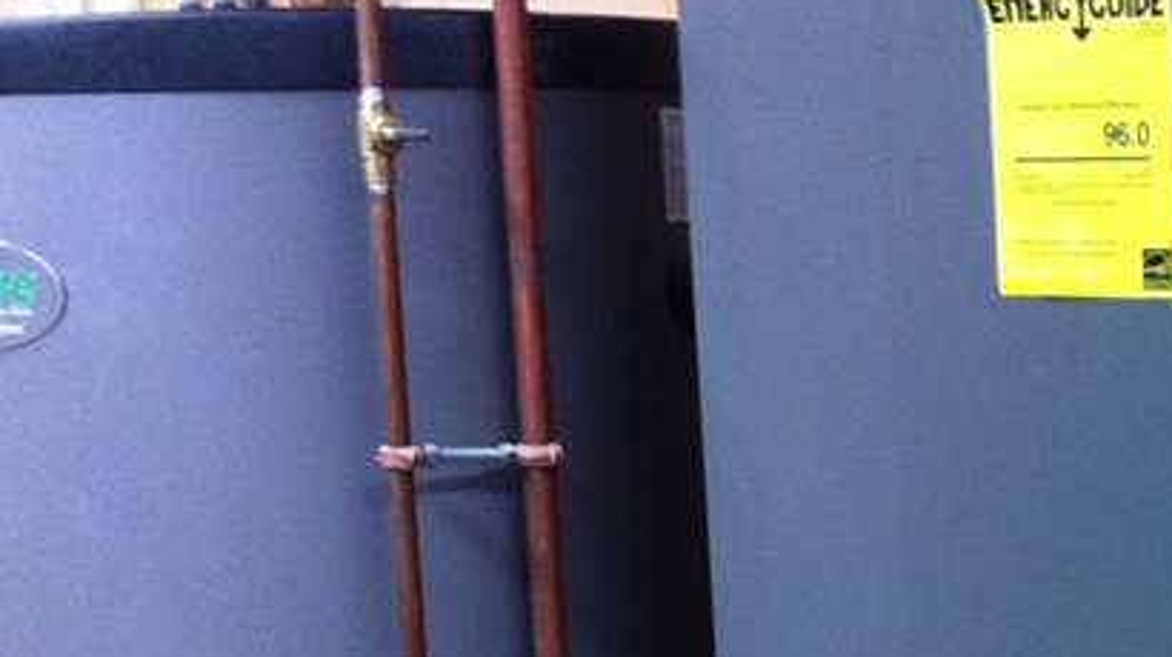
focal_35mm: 119
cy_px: 943
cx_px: 1647
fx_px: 3696
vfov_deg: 9.9
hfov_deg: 16.7
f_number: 2.8
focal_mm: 3.85
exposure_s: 1/15
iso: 125
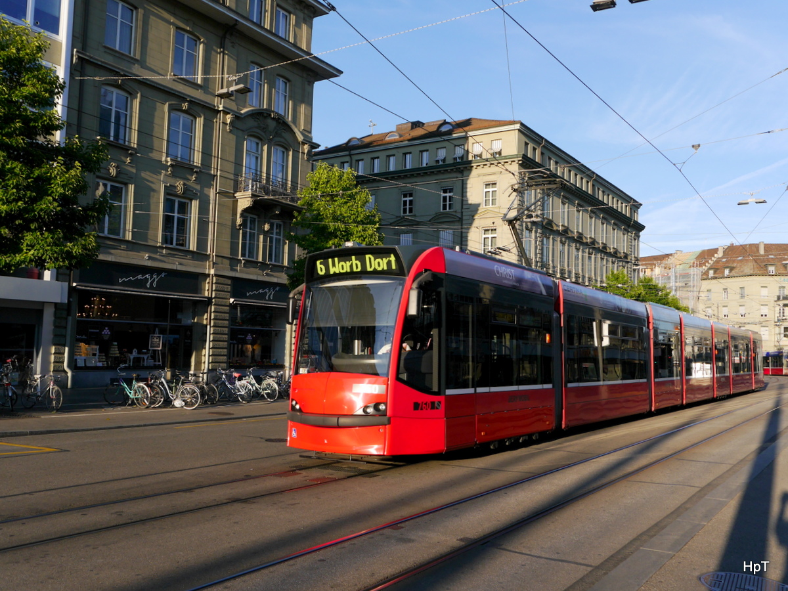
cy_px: 296
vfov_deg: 46.8
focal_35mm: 30
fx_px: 683
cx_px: 394
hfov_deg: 60.0
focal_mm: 15
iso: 160
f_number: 6.3
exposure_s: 1/320
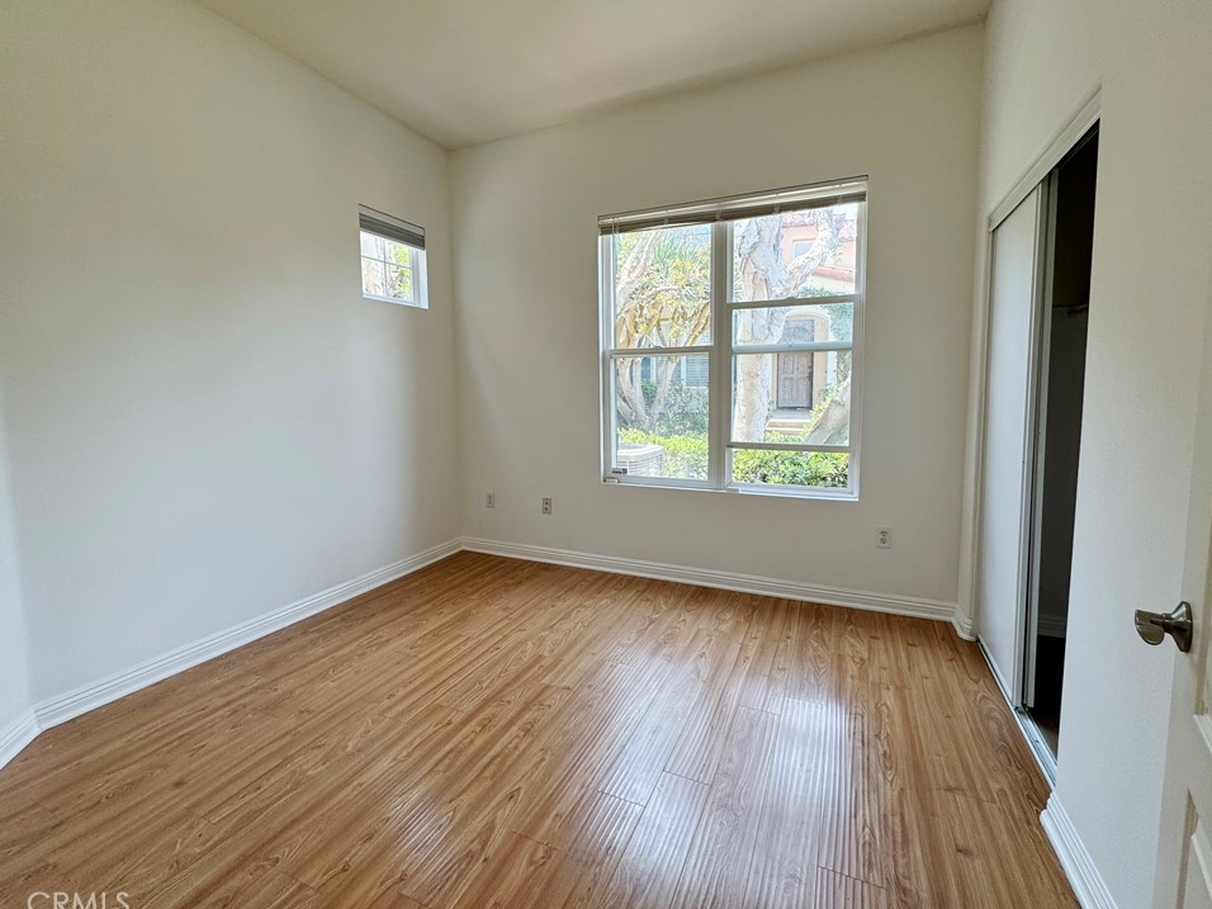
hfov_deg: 98.2
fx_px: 525
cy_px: 435
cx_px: 619
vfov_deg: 81.7
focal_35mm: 15
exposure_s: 1/120
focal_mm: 2.22
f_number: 2.2
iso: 50
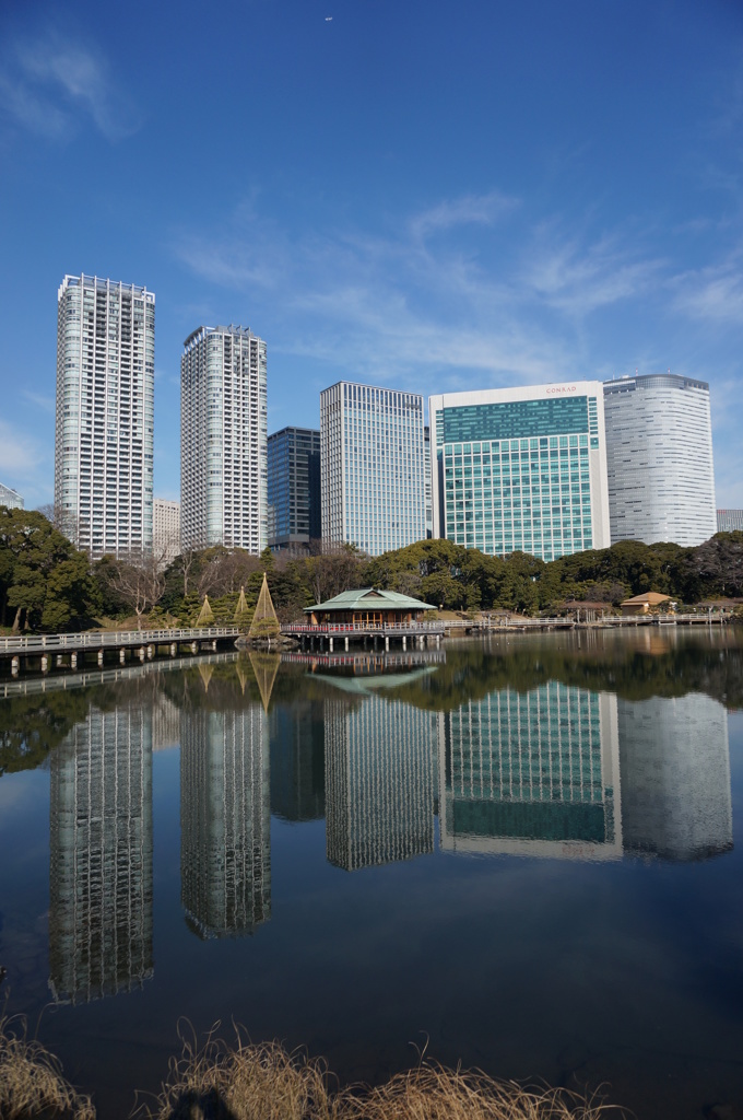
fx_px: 745
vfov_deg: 73.8
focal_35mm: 24
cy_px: 560
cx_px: 372
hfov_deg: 53.0
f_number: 3.5
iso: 100
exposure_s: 1/1600
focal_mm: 16
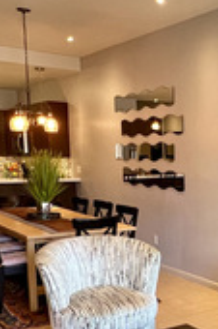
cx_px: 293
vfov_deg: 38.2
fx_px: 464
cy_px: 236
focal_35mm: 51
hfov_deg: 23.1
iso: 200
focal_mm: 1.57
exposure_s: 1/60
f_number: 1.8
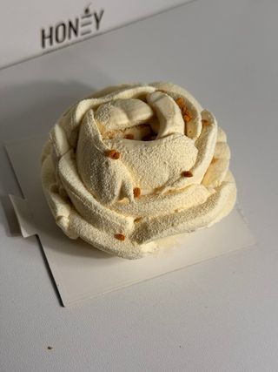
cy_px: 186
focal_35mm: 48
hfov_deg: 30.3
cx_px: 139
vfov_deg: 39.7
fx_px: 514
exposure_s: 1/8772
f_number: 1.78
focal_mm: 6.76
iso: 80
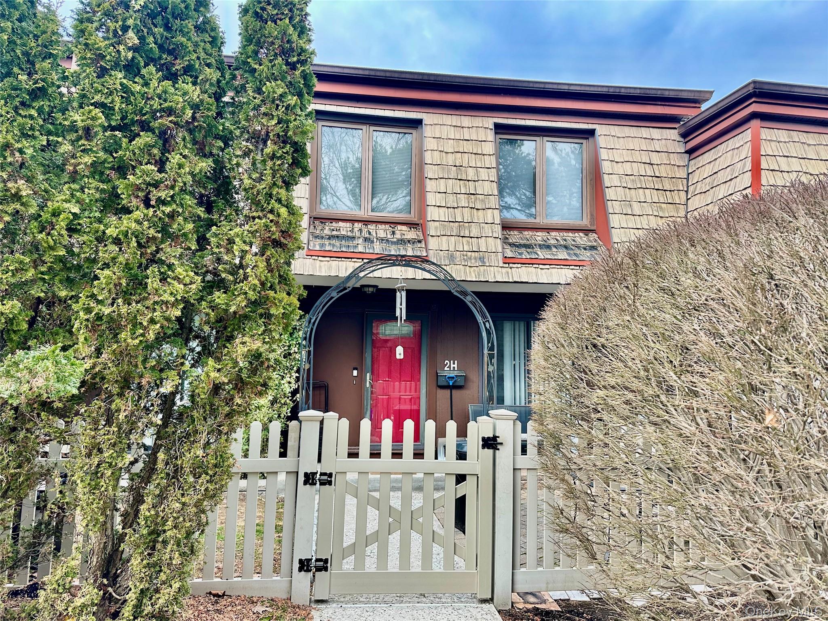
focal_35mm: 24
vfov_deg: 56.8
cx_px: 414
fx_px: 574
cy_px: 310
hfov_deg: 71.6
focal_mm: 6.86
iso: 80
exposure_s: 1/462
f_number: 1.78
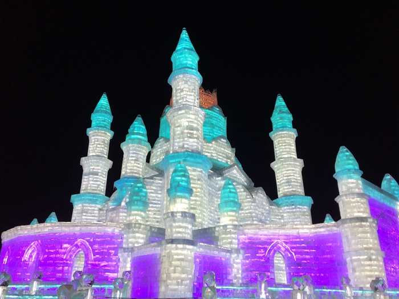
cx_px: 200
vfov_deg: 48.2
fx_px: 334
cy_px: 150
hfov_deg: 61.7
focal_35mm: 29
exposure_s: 1/50
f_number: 2.2
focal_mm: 4.15
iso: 40
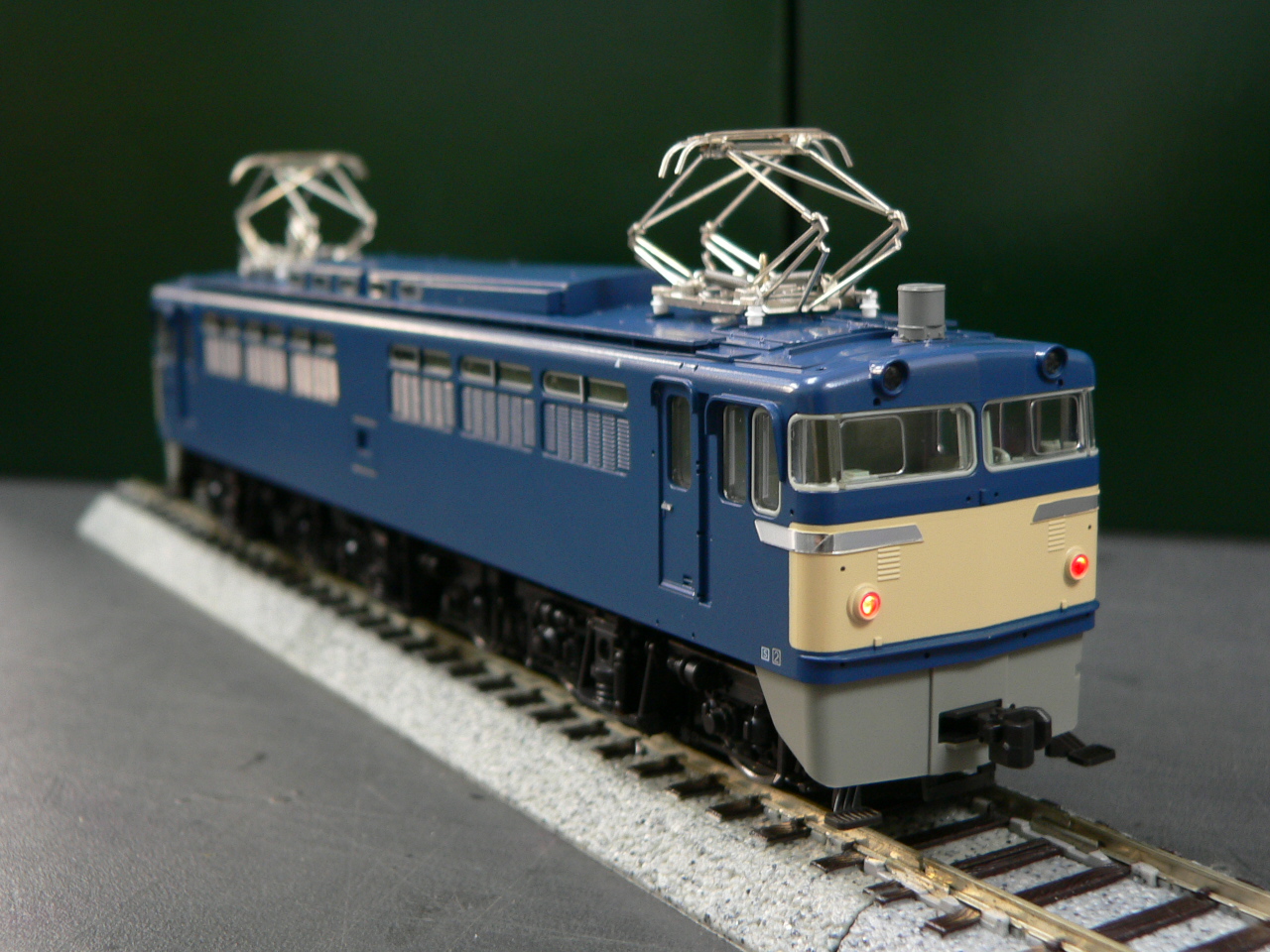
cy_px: 476
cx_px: 635
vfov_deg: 30.9
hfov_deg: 40.4
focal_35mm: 47
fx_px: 1724
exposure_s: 1/4
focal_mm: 7.9
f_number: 2.8
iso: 100
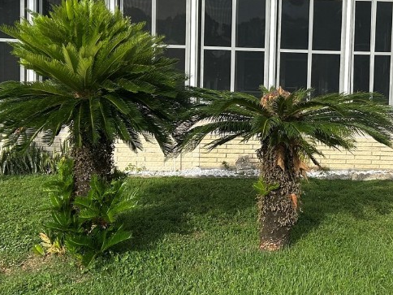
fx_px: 624
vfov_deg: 26.4
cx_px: 292
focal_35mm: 55
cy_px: 101
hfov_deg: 34.2
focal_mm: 5.7
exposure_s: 1/3165
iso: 50
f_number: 1.5
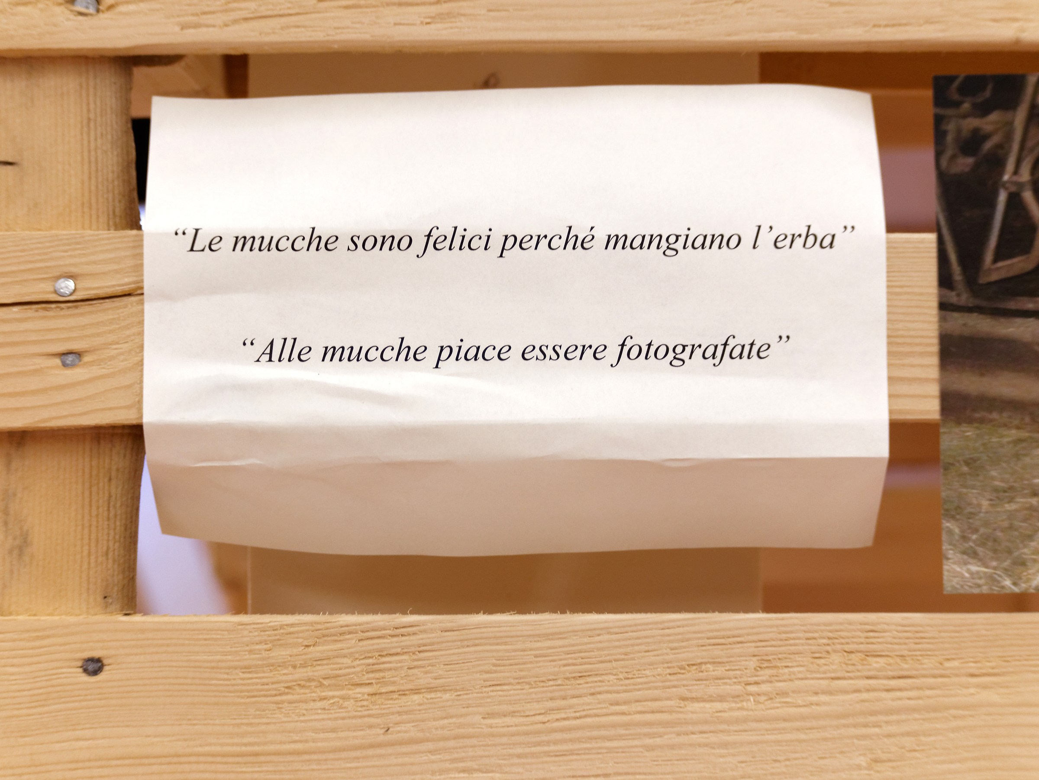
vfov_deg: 18.4
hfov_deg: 24.4
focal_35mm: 80
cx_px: 520
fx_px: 2402
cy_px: 390
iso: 200
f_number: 4.5
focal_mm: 40
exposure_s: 1/40
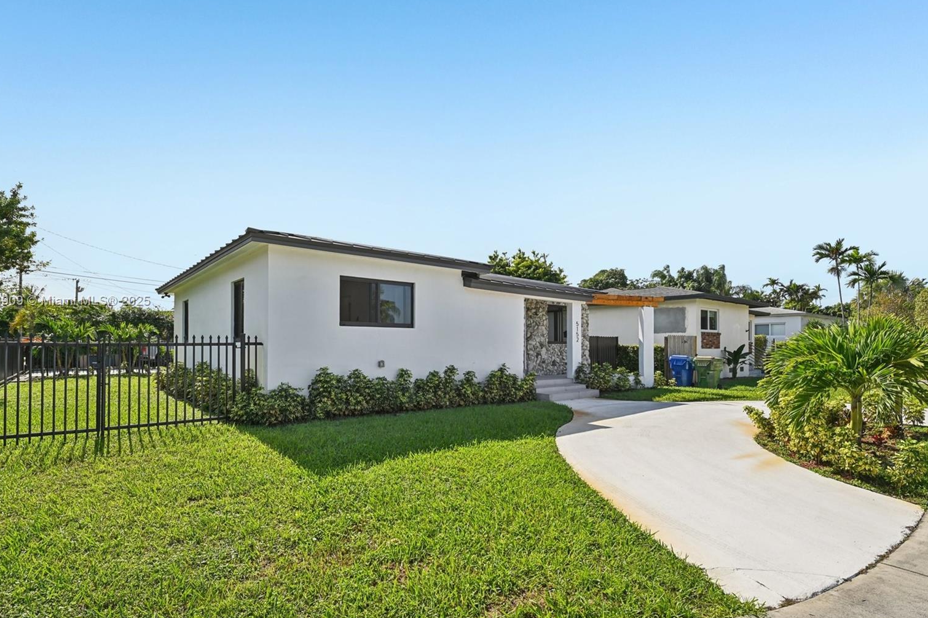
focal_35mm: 18
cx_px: 445
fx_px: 464
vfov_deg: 67.4
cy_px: 302
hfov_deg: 90.0
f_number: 8
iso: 100
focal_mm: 17
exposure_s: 1/250
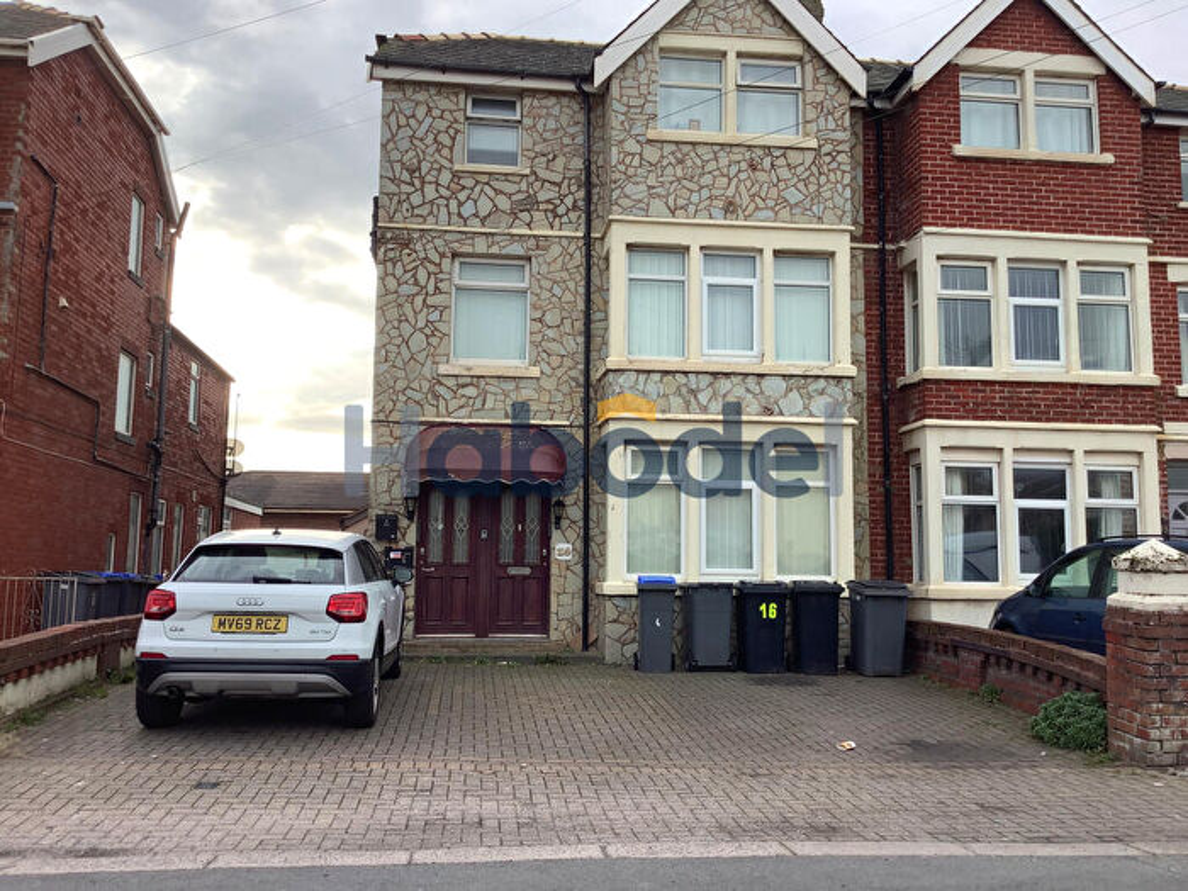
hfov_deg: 58.4
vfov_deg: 45.4
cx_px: 594
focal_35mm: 31
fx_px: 1064
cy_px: 446
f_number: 2.4
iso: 25
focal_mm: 3.3
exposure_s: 1/197
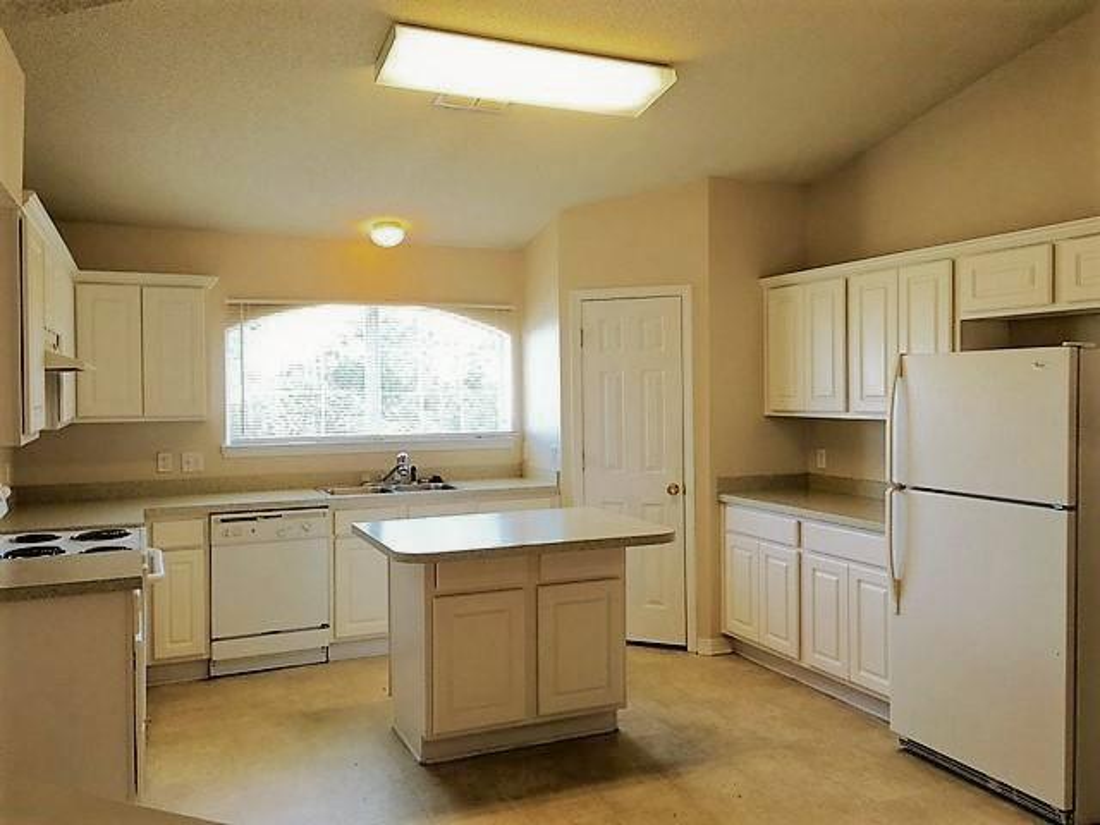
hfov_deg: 61.7
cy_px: 412
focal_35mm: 29
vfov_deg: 48.2
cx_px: 550
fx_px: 922
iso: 25
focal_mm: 4.15
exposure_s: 1/60
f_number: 2.2
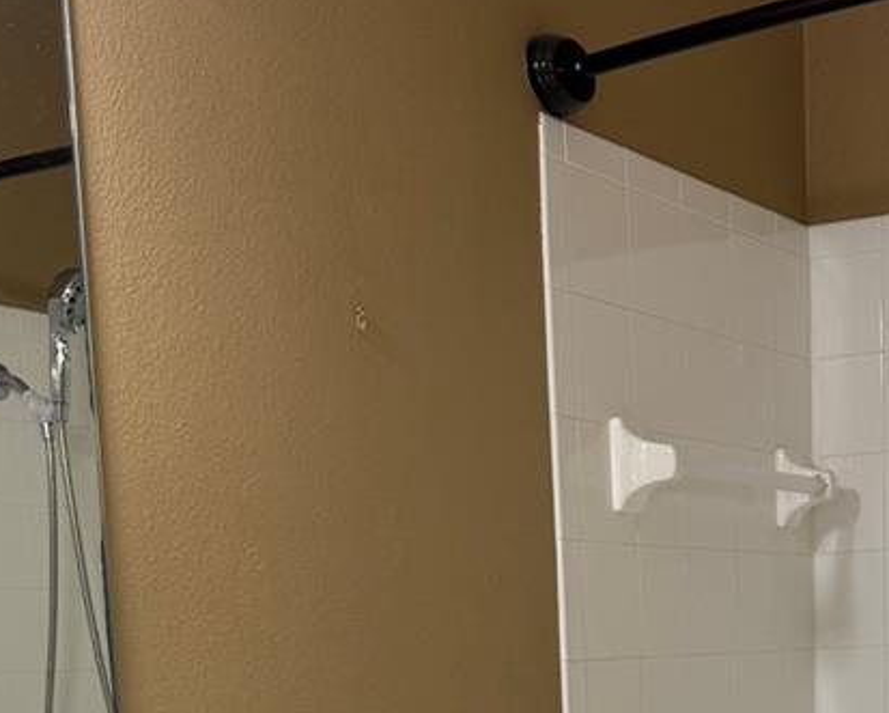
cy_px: 885
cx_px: 661
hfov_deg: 27.5
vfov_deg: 20.8
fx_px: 1790
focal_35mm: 68
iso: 125
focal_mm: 6.76
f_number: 1.78
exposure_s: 1/60
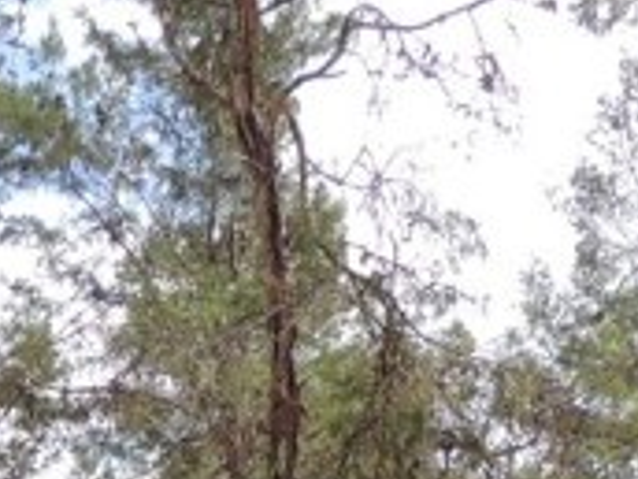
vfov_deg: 9.5
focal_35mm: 143
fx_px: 2636
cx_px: 26
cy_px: 1047
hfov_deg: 13.6
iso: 100
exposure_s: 1/500
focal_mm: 4.3
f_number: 3
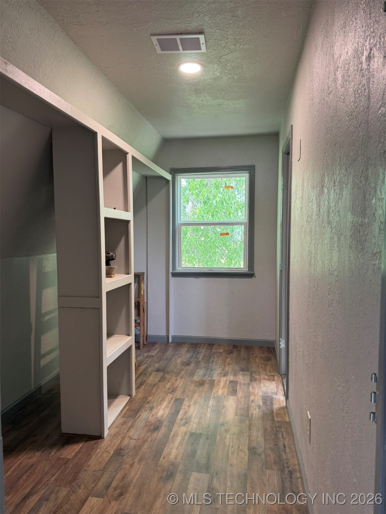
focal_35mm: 24
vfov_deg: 71.6
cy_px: 257
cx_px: 193
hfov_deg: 56.8
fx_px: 357
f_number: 1.78
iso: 200
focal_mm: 6.76
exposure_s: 1/83
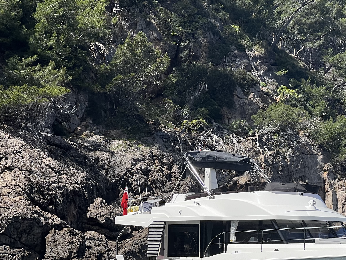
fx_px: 1330
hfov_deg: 14.8
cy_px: 213
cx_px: 244
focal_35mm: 133
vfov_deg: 11.1
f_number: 2.8
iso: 32
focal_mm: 9
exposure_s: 1/457
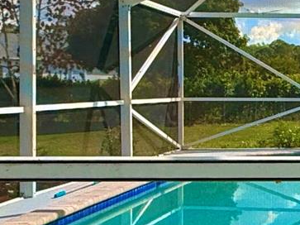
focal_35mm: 79
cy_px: 127
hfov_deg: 22.1
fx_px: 684
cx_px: 397
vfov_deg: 18.6
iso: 50
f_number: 2.2
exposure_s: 1/1368
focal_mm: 2.22
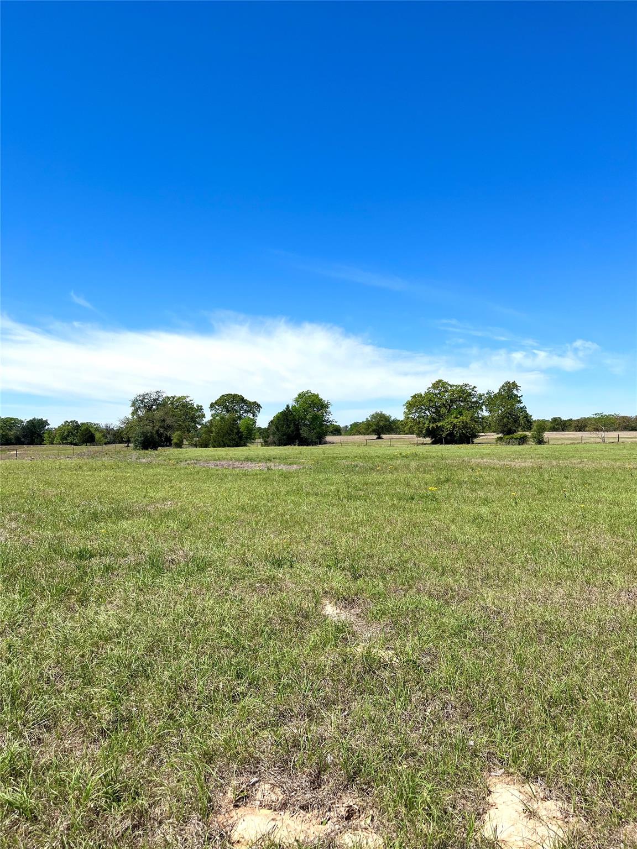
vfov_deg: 67.3
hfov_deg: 53.1
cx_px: 318
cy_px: 424
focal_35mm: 26
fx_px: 638
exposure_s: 1/4484
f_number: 1.6
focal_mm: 5.1
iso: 50
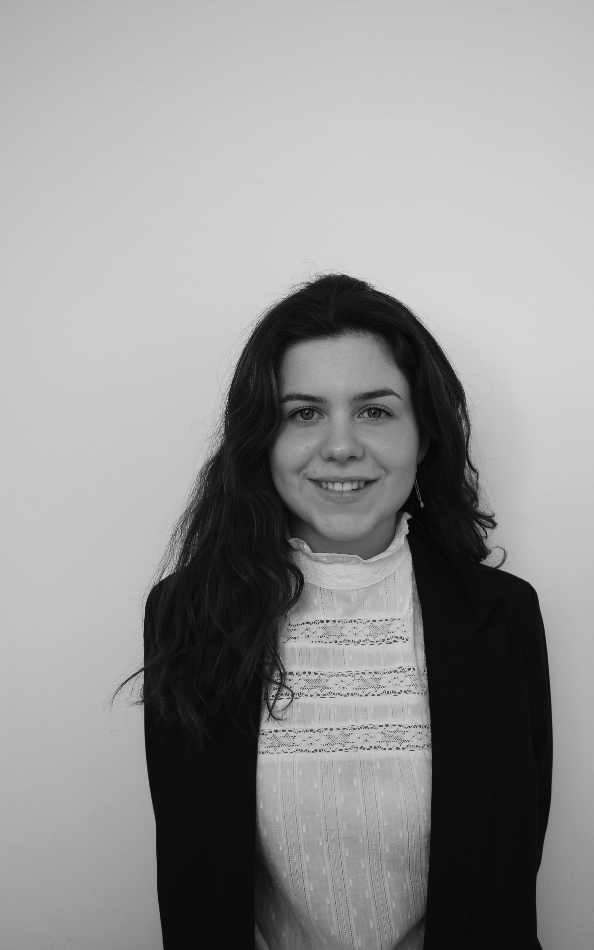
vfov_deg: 52.7
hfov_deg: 34.4
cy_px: 472
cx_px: 318
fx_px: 958
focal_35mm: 37
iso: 200
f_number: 4.5
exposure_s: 1/80
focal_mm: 24
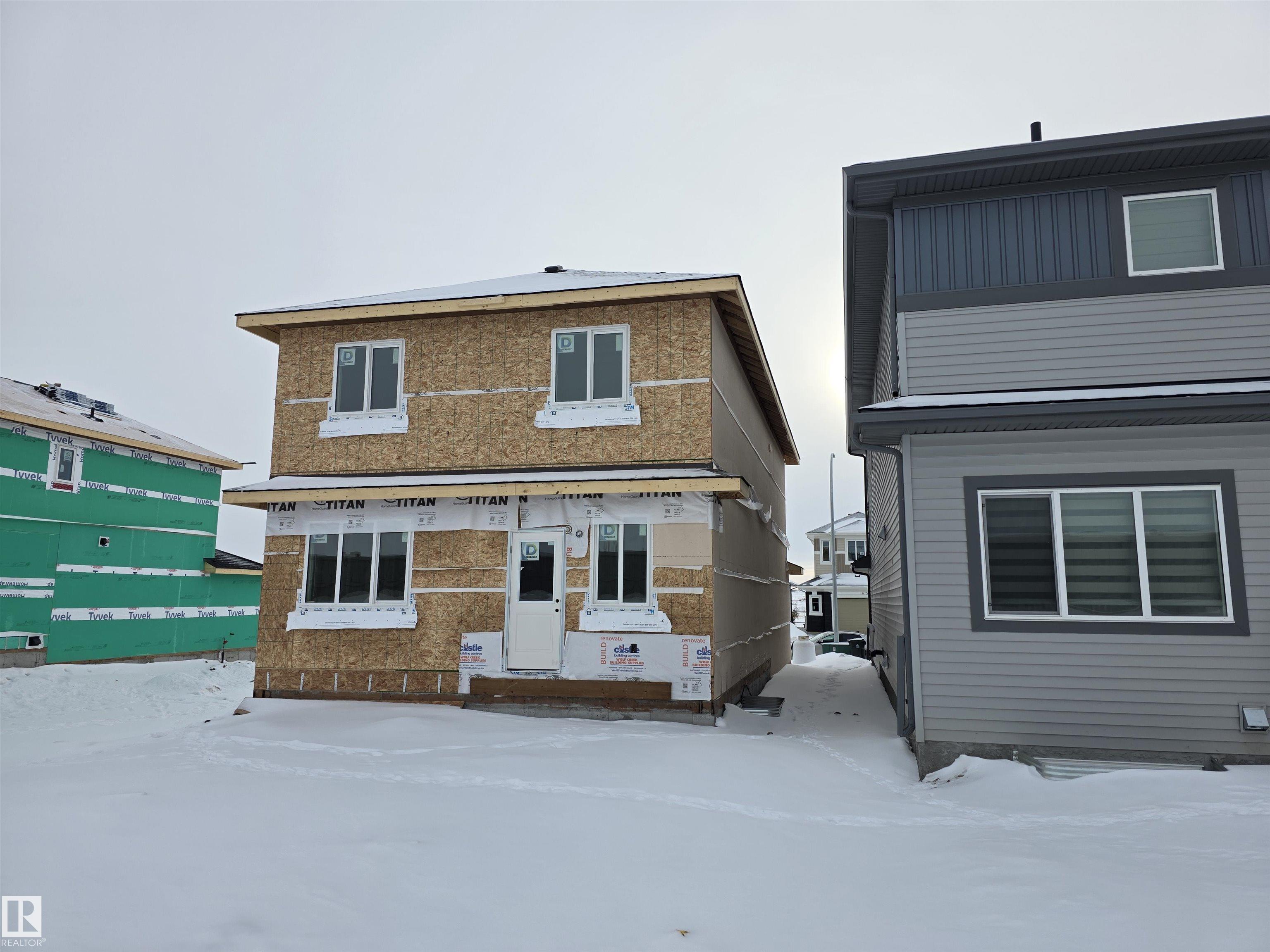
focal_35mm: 23
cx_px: 635
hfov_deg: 73.9
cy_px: 476
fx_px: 844
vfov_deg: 58.9
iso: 80
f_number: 1.7
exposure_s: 1/3891
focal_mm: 6.3
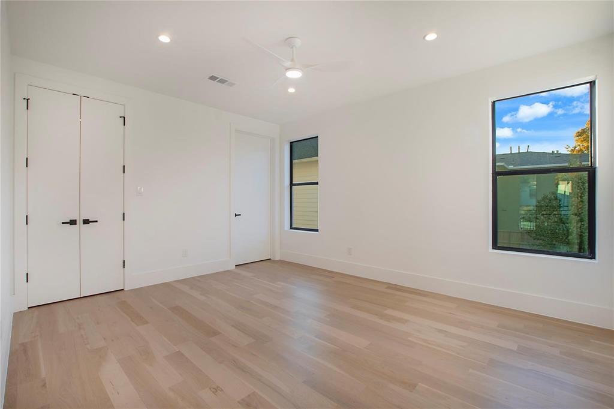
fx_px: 256
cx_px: 307
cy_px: 204
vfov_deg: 77.3
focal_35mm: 15
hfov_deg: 100.4
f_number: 7.1
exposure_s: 1/50
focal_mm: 10
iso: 100
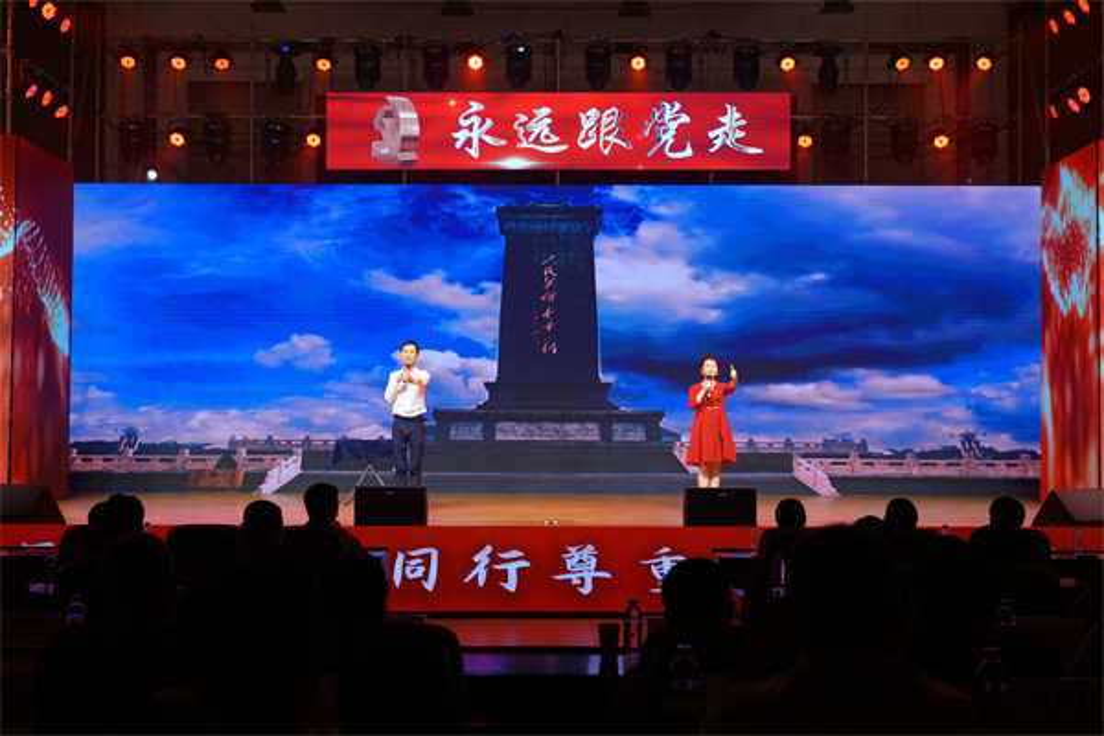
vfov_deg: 29.2
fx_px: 1411
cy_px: 368
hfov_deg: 42.7
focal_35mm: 46
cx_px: 552
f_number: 4
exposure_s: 1/200
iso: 1250
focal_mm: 46
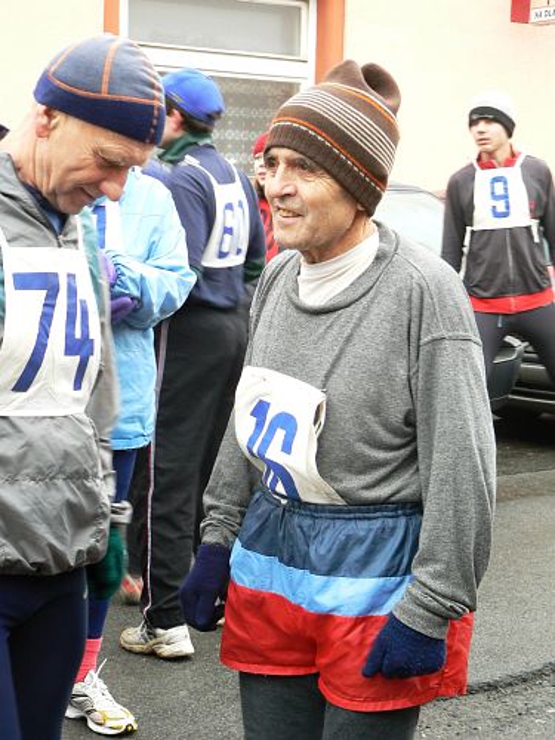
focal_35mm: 74
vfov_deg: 26.3
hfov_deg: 19.9
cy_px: 370
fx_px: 1582
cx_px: 278
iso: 160
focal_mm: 12.4
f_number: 3.2
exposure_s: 1/30
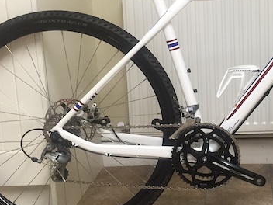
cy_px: 79
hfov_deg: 28.3
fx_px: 521
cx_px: 247
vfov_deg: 22.2
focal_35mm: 66
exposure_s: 1/33
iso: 80
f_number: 2.2
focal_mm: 4.15
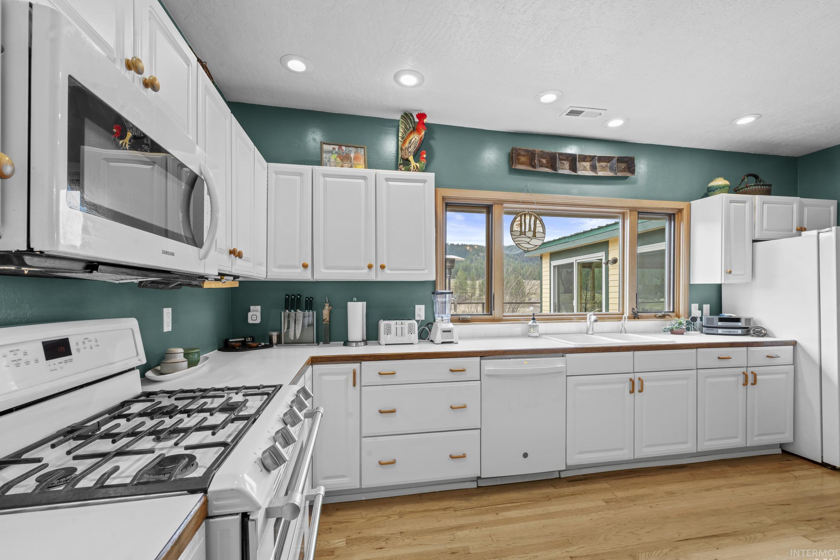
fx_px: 350
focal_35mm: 15
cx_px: 423
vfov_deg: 77.3
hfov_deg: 100.4
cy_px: 291
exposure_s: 1/2
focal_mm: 14
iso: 200
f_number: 11
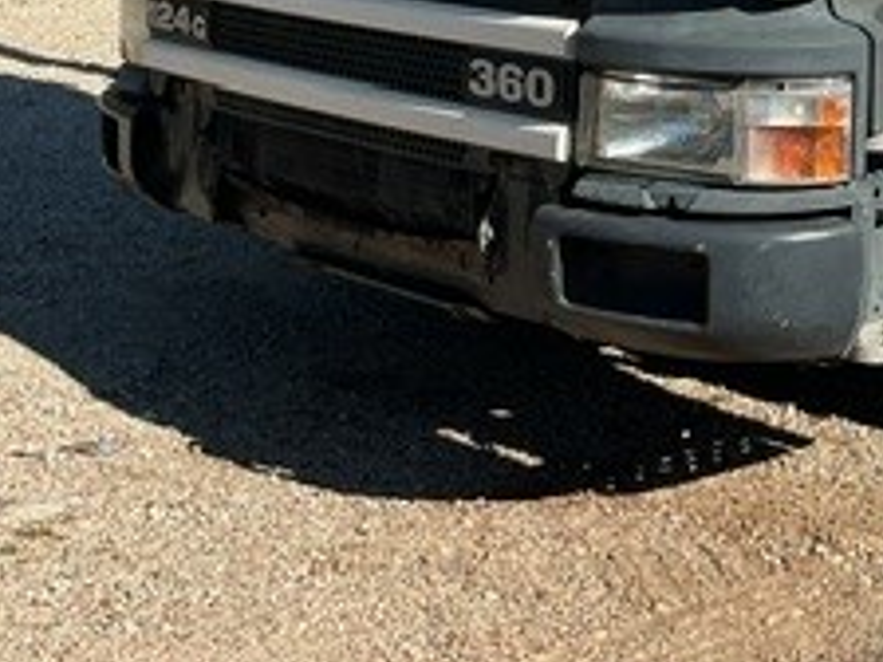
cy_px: -232
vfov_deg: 16.6
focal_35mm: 83
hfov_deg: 22.2
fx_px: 2117
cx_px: 982
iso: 25
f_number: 1.8
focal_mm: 3
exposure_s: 1/1984
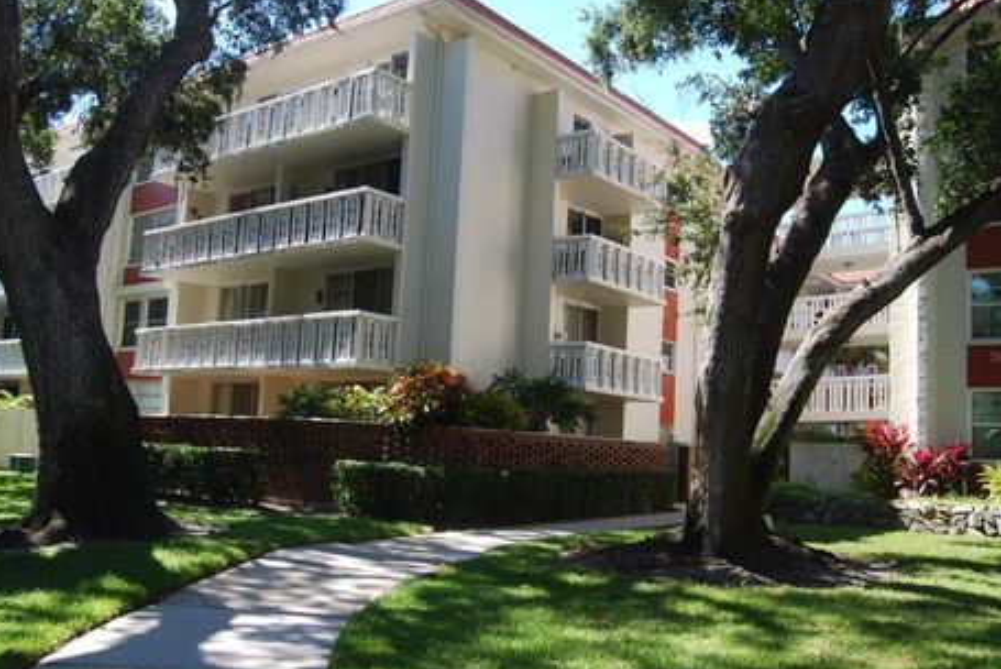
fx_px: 918
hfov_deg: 57.2
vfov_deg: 40.0
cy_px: 357
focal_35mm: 33
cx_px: 502
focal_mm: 20
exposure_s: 1/125
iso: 100
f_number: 5.6
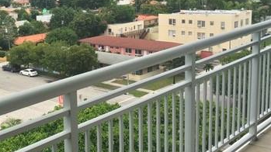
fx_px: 417
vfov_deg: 20.5
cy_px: 33
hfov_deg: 34.7
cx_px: 48
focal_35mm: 58
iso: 32
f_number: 2.2
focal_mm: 4.15
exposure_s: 1/1282
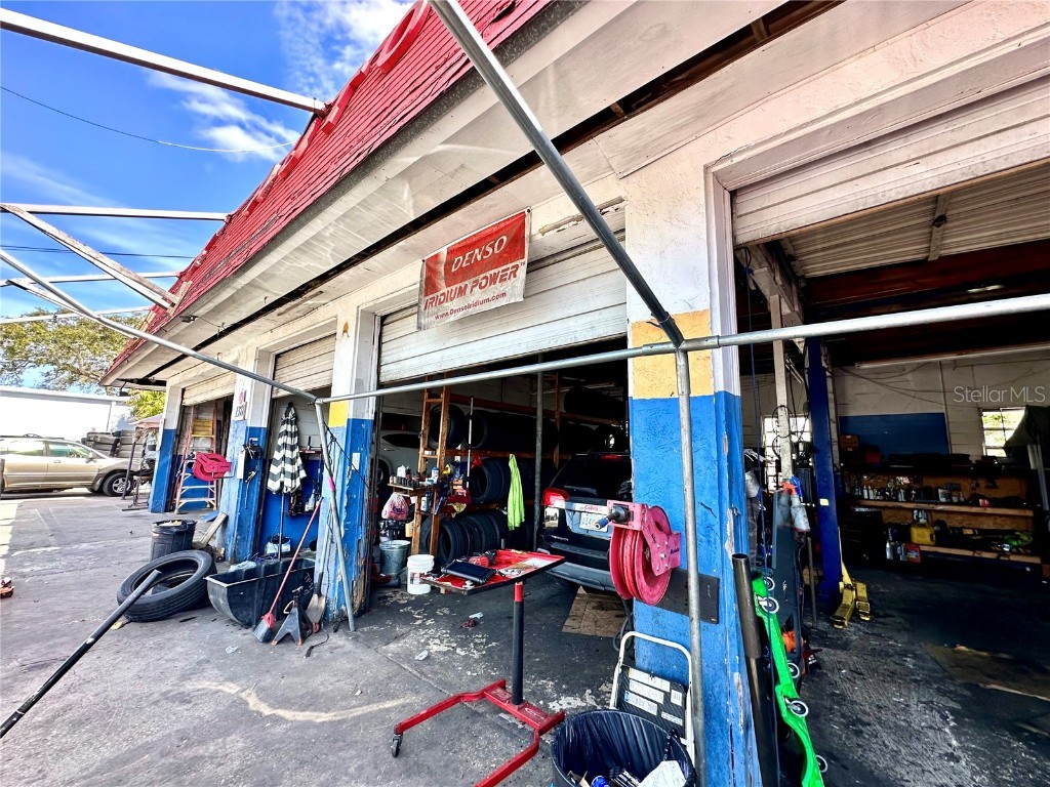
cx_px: 525
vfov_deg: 85.7
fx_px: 425
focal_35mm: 14
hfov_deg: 102.1
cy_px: 394
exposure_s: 1/264
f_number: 2.2
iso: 40
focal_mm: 2.2
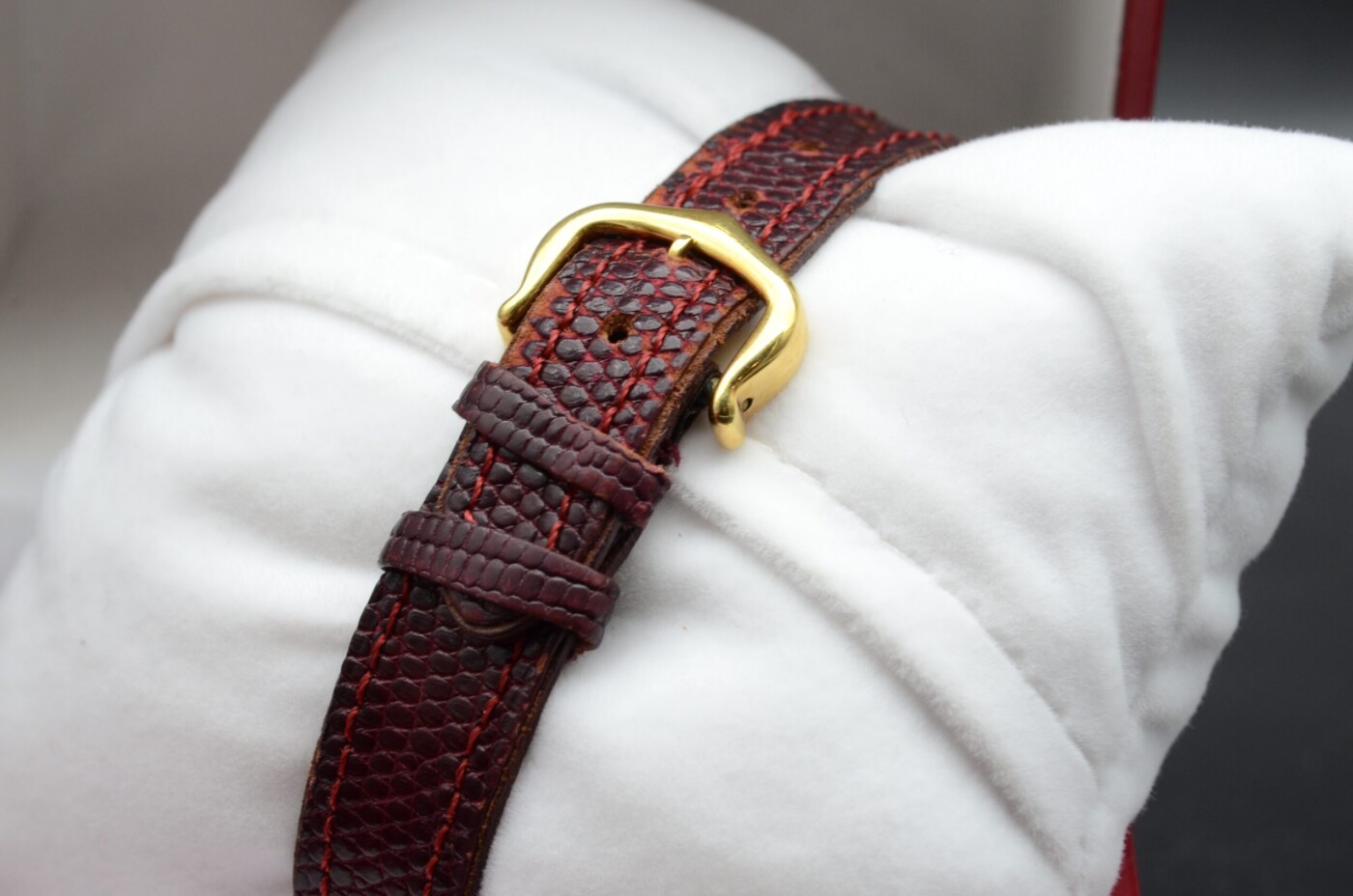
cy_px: 448
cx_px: 676
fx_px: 3376
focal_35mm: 90
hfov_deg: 22.7
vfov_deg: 15.1
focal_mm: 60
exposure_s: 1/40
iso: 500
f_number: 10
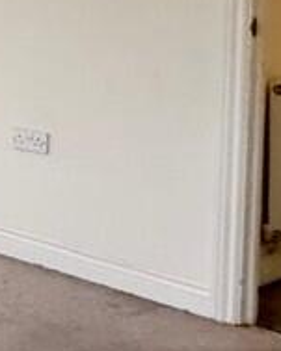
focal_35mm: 74
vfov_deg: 24.9
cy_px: 33
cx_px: -443
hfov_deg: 13.3
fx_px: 770
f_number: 2.2
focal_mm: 2.22
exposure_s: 1/50
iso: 500
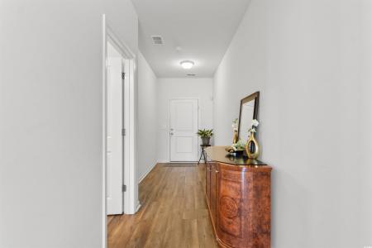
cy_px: 124
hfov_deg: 100.4
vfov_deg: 77.3
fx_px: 155
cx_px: 186
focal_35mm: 15
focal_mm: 10
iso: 100
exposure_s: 2
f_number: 4.5
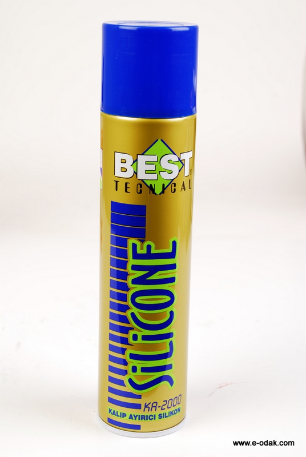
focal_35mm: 75
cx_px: 153
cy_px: 228
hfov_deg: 18.2
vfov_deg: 27.0
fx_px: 953
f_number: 9
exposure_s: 1/60
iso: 100
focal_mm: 50
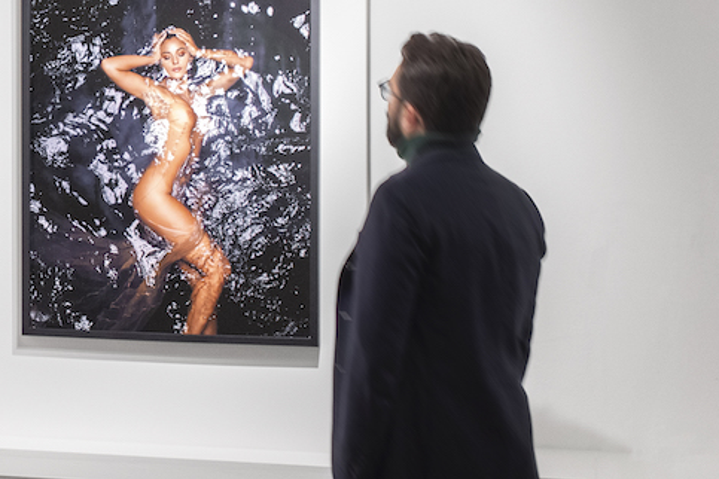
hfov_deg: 21.7
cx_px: -135
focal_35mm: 87
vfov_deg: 15.7
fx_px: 1737
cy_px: 208
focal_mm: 35
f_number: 7.1
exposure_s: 1/125
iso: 2000
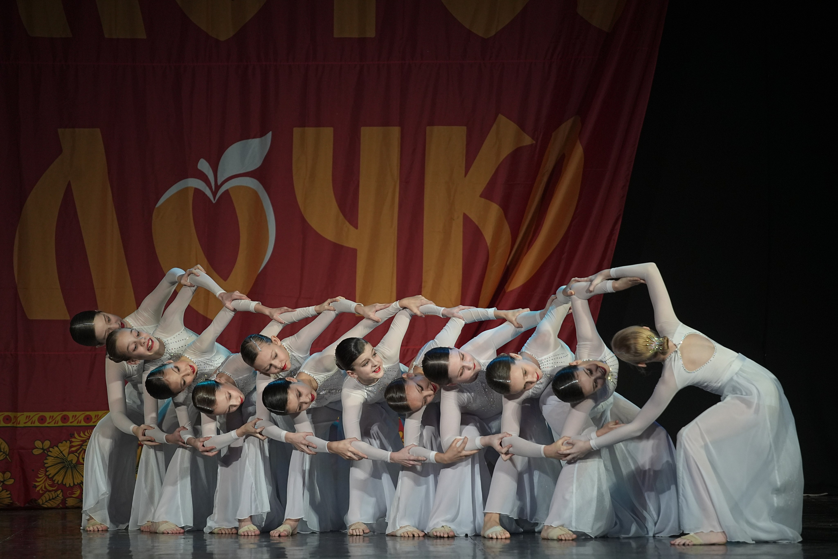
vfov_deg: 8.0
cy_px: 280
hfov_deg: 11.9
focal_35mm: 172
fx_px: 4004
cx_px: 419
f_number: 4
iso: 2000
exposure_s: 1/400
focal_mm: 172
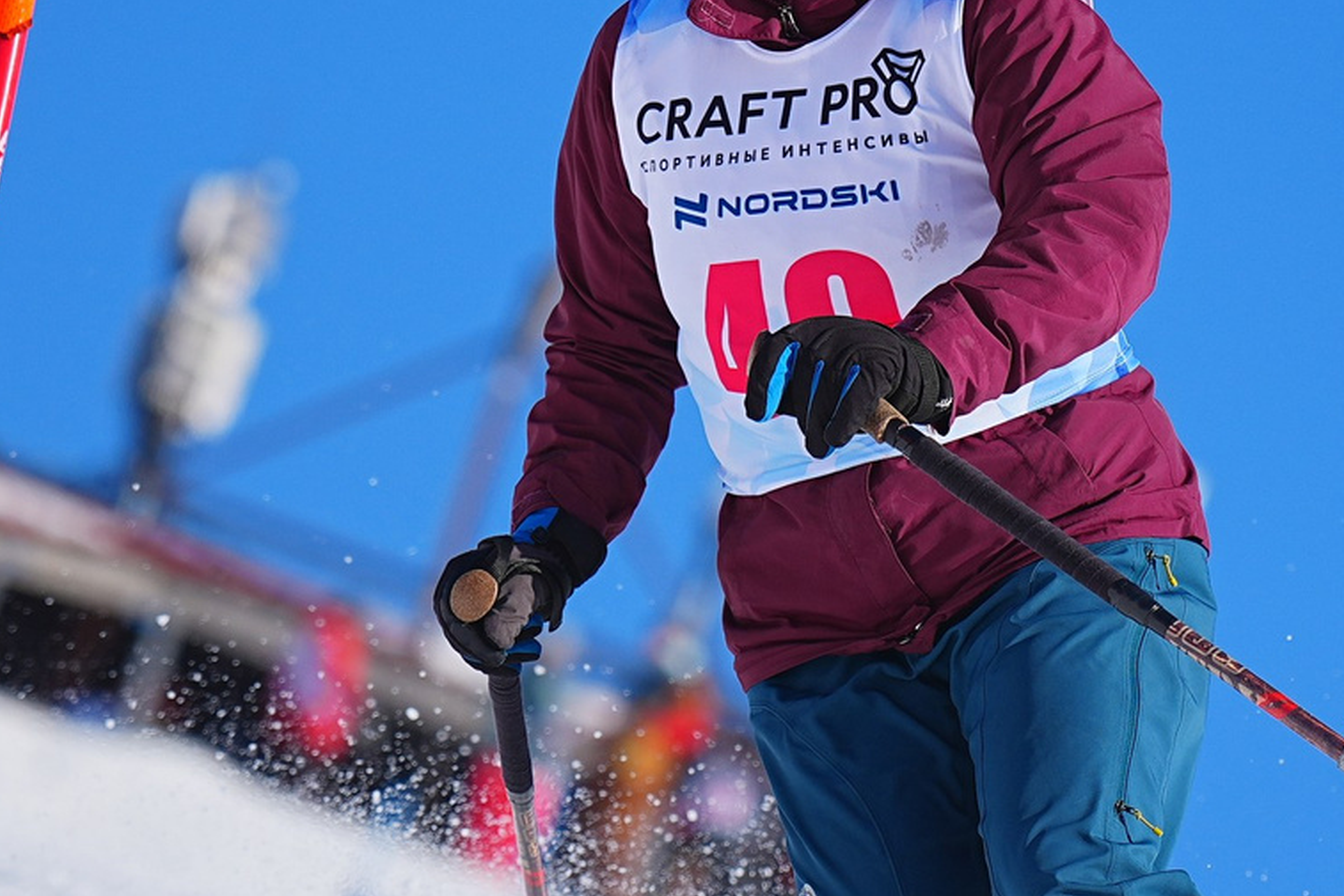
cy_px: 356
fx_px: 16279
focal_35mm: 436
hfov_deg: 4.7
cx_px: 889
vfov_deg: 3.2
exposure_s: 1/4000
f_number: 2.8
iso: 100
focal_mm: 129
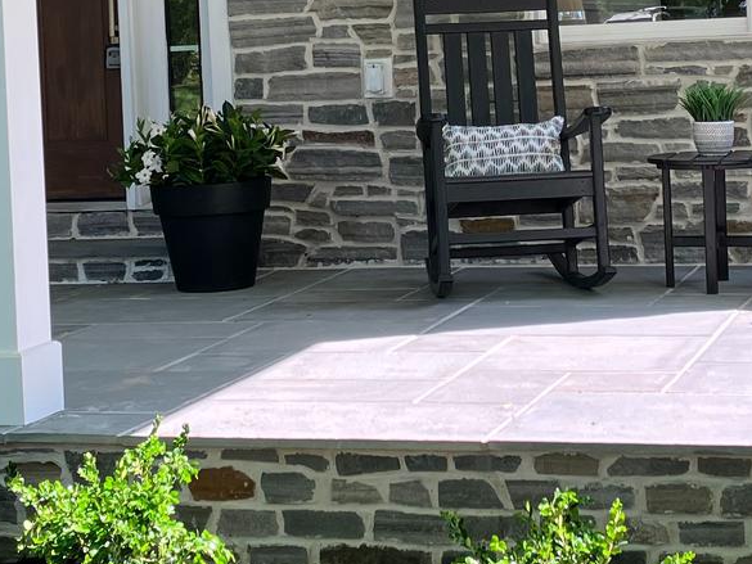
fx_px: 2129
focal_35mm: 98
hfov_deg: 20.0
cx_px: 438
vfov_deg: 15.0
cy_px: 99
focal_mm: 3.99
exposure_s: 1/202
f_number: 1.8
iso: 25
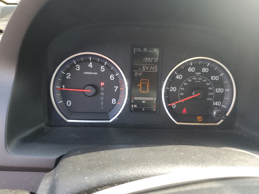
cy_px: 97
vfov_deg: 53.1
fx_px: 195
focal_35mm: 26
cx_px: 130
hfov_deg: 67.3
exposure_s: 1/120
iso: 59
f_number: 1.5
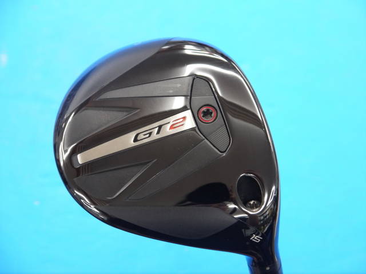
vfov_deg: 17.6
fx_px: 888
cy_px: 137
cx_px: 183
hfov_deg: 23.3
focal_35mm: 84
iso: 800
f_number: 5.6
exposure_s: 1/50
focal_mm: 42
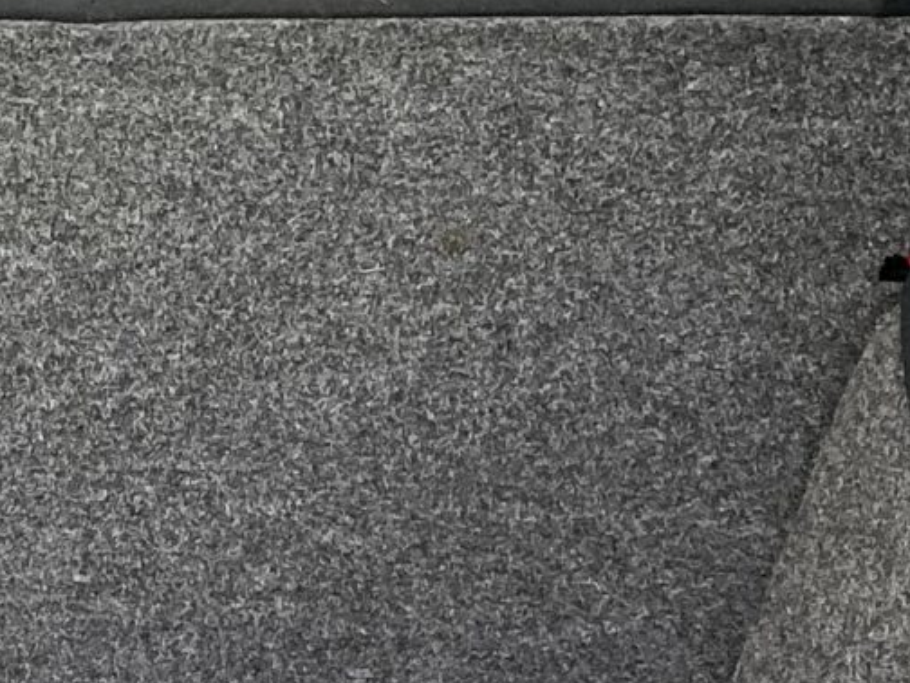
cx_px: -413
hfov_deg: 14.1
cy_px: 649
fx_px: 3470
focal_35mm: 132
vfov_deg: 11.1
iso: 100
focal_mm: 4.25
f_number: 1.8
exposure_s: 1/122
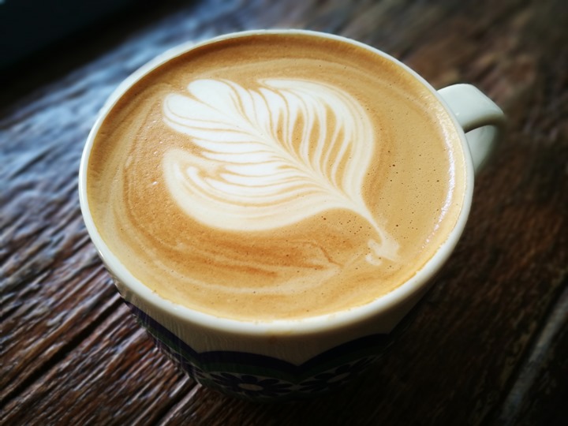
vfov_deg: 51.4
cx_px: 284
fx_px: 443
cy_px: 213
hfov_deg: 65.3
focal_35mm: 27
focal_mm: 4.5
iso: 160
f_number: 4
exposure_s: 1/60
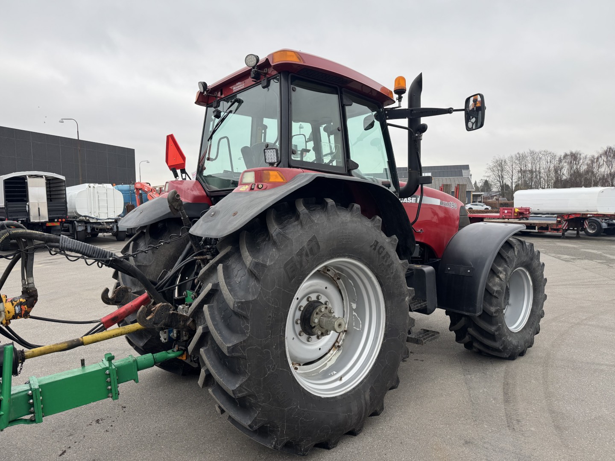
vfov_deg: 56.8
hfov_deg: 71.6
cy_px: 230
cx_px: 308
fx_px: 426
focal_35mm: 24
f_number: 1.78
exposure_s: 1/379
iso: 80
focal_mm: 6.76
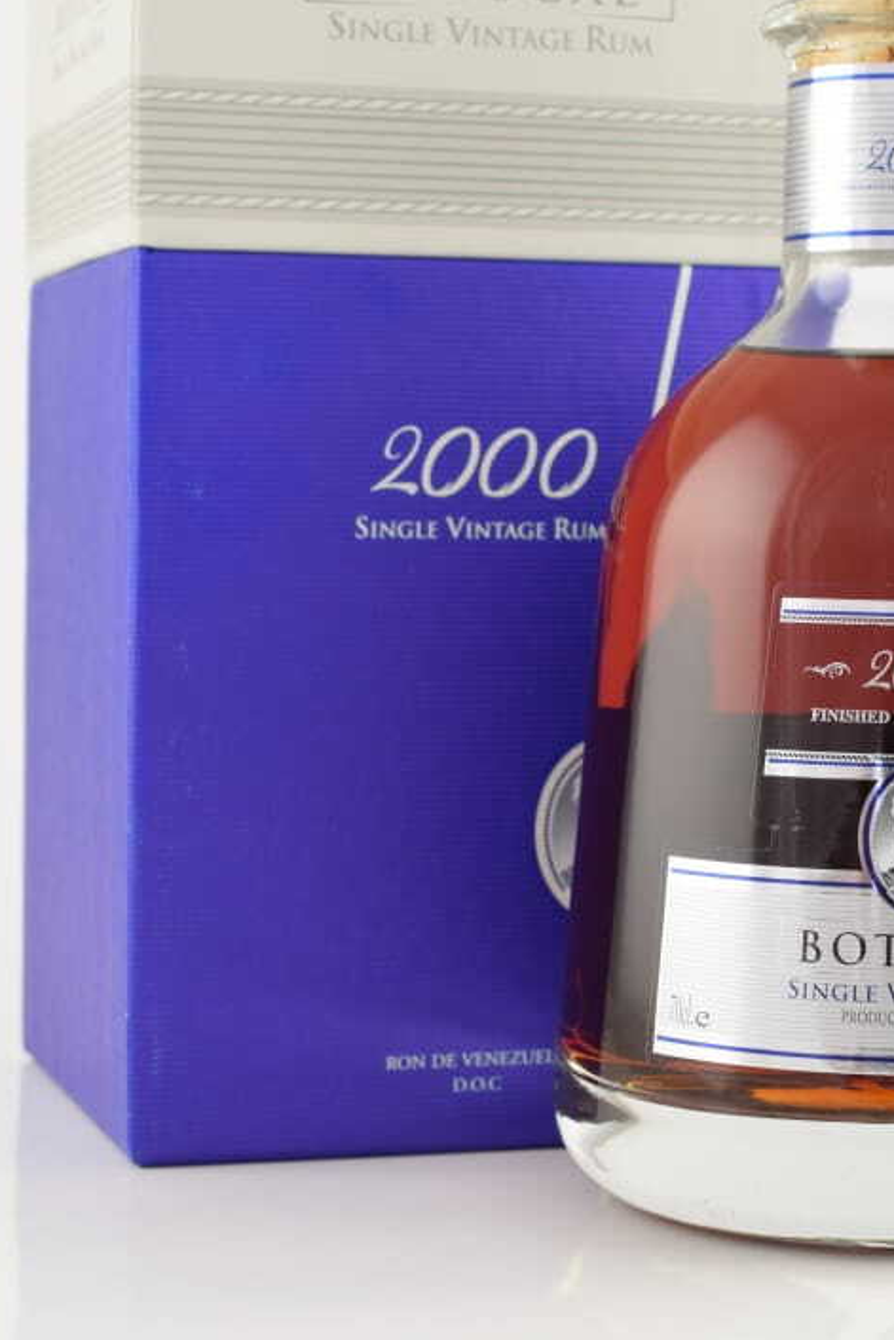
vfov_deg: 23.3
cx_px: 624
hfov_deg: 15.7
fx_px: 3239
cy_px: 512
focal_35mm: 87
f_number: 8
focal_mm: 40
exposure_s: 1/15
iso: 100
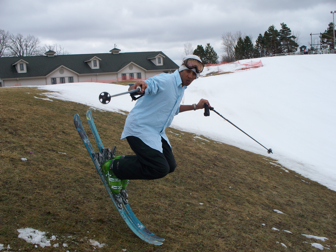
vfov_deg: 30.9
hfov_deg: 40.4
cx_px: 168
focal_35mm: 47
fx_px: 456
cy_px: 126
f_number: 5
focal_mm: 9.86
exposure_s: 1/250
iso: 64
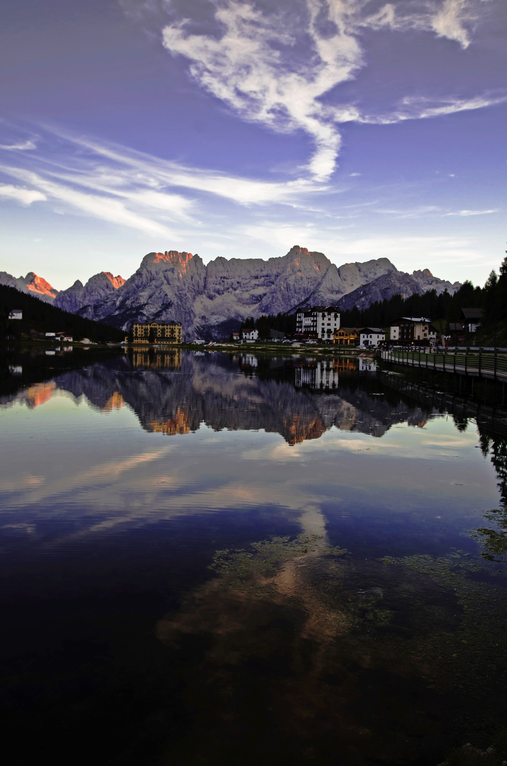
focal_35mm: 30
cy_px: 383
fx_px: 637
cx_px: 254
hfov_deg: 43.4
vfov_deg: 62.0
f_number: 4.5
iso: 100
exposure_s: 1/50
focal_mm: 20
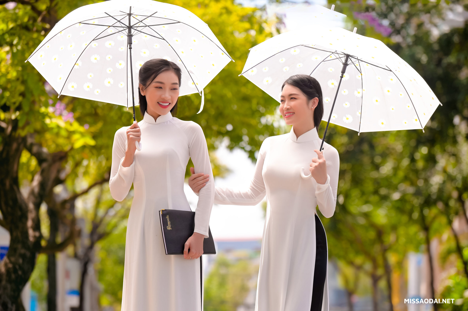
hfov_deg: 12.5
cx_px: 234
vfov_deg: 8.3
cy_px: 156
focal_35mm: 165
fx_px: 2143
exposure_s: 1/1250
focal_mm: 165
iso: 320
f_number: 4
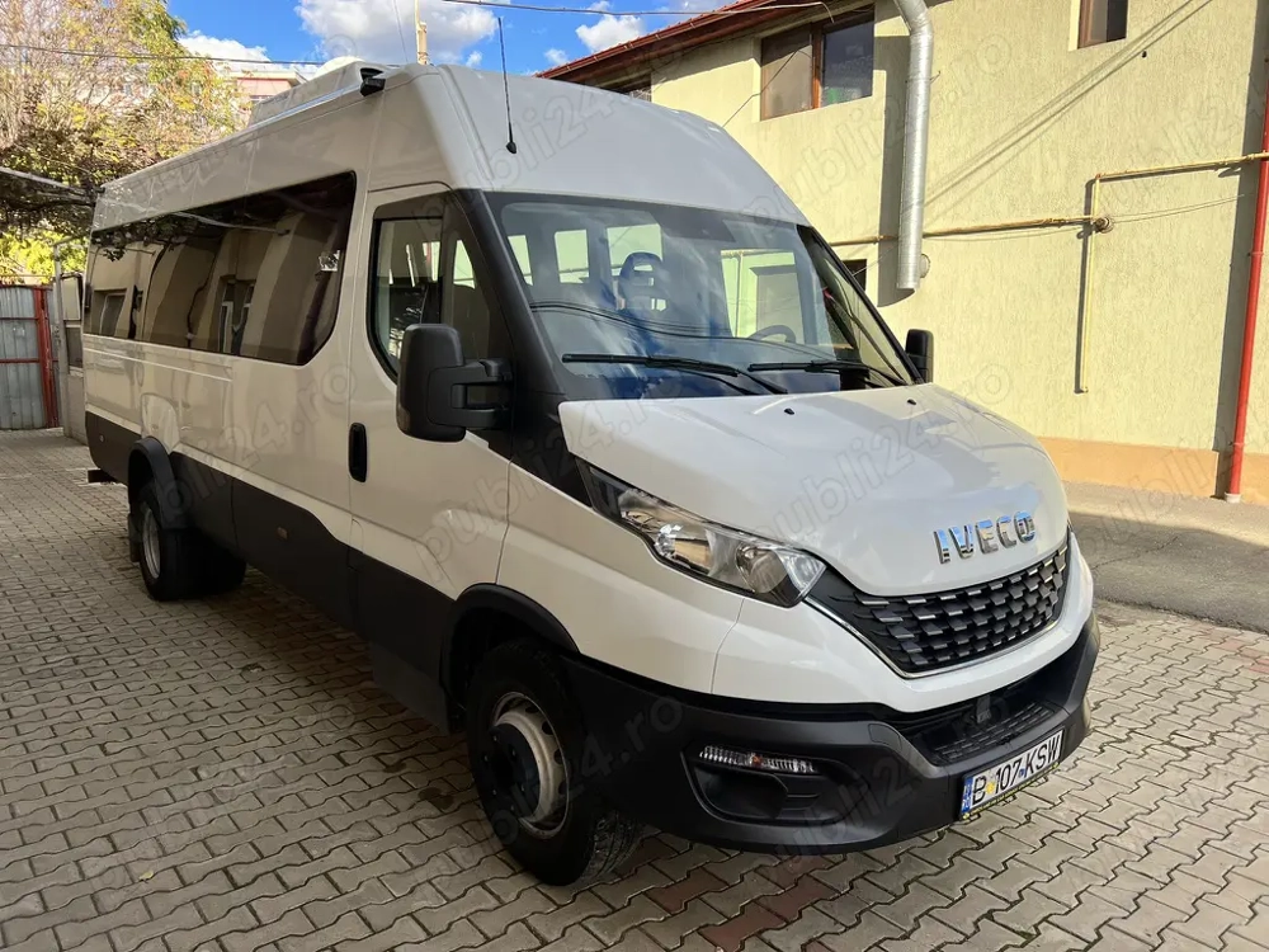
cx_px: 634
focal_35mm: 26
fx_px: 953
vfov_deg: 53.1
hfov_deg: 67.3
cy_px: 476
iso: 50
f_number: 1.5
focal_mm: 5.7
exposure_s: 1/1575
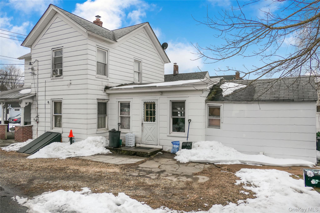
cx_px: 160
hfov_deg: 73.7
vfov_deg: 53.1
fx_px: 213
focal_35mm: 24
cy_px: 106
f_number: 2.8
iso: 125
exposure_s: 1/800
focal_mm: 8.8
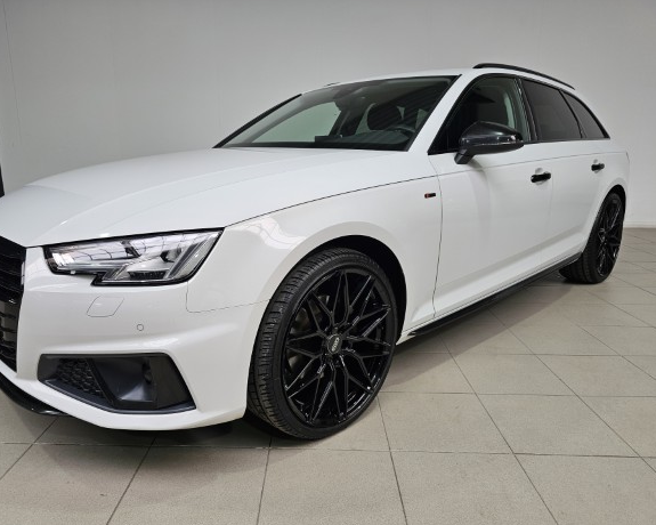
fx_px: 485
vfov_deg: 56.8
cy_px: 264
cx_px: 297
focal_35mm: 25
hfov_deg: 67.9
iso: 32
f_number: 1.7
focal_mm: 6.3
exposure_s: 1/190
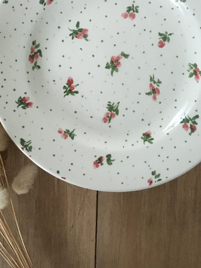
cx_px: 86
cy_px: 95
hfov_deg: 28.5
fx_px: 395
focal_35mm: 51
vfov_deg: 37.2
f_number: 2.2
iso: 320
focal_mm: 4.15
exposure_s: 1/17
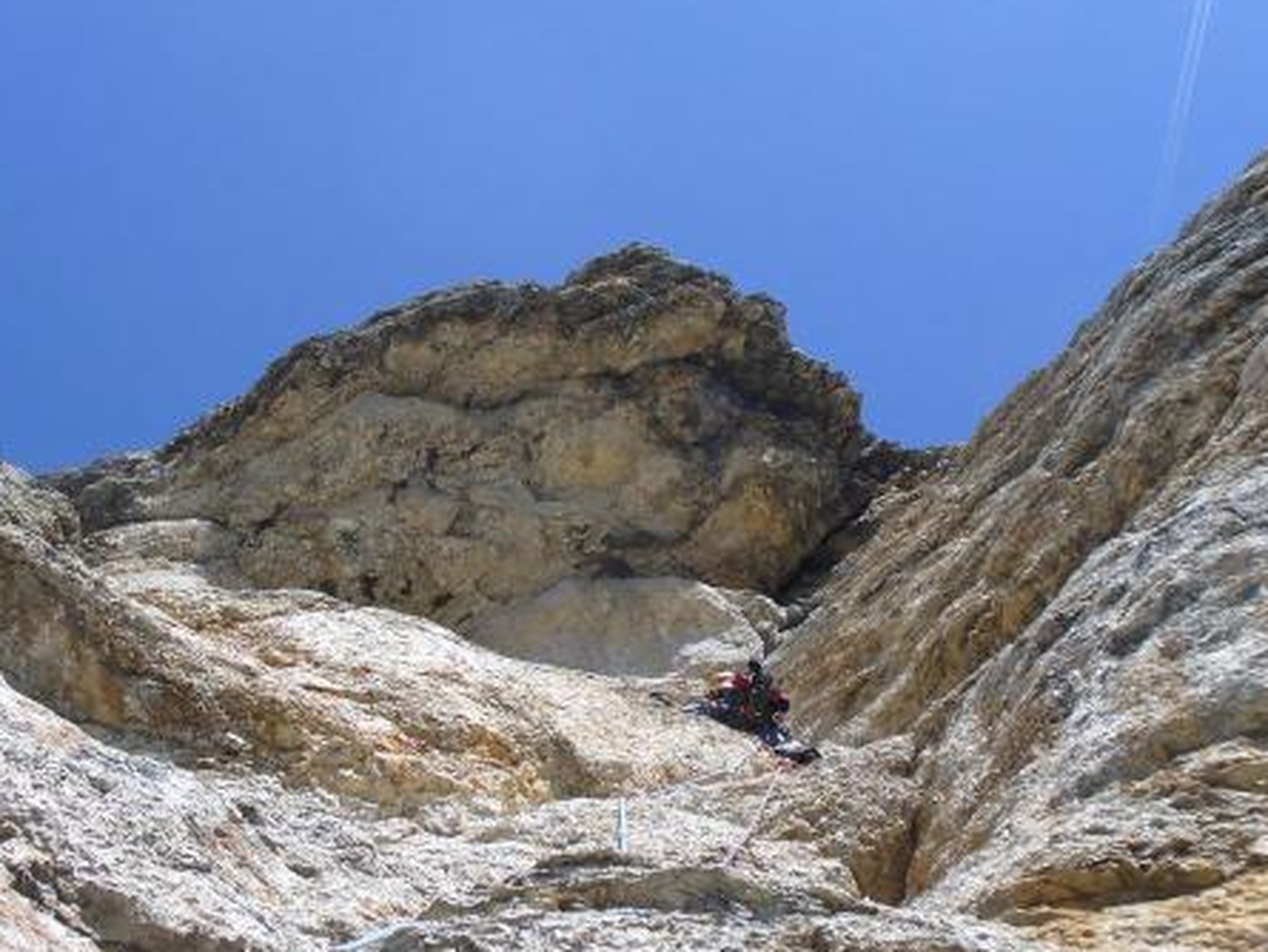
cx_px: 516
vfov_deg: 21.3
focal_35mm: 69
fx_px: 2528
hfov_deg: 28.1
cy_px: 485
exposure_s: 1/320
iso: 80
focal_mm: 7.9
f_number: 6
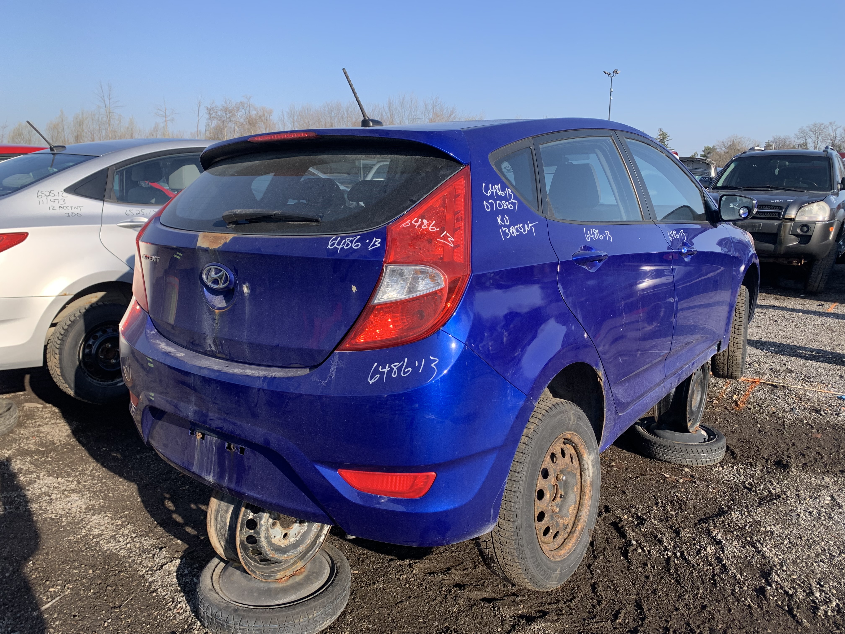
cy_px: 317
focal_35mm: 26
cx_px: 422
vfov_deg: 53.1
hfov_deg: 67.3
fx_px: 635
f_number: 1.8
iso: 25
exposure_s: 1/1032
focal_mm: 4.25
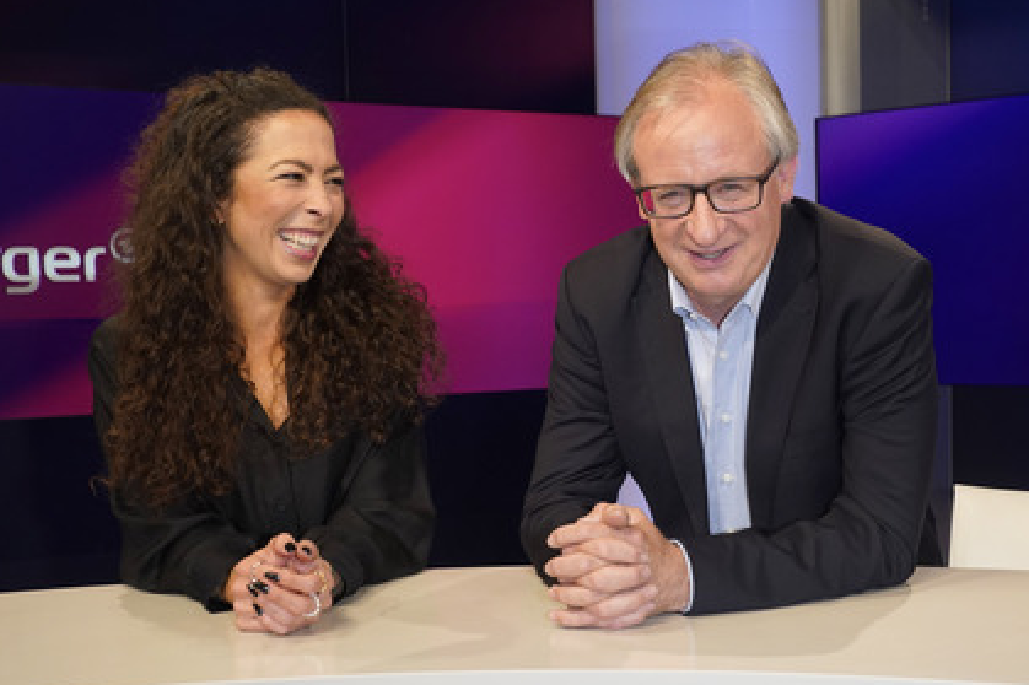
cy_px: 336
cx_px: 524
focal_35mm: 42
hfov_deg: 46.4
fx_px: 1200
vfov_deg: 31.9
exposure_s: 1/160
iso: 2000
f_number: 5.6
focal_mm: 39
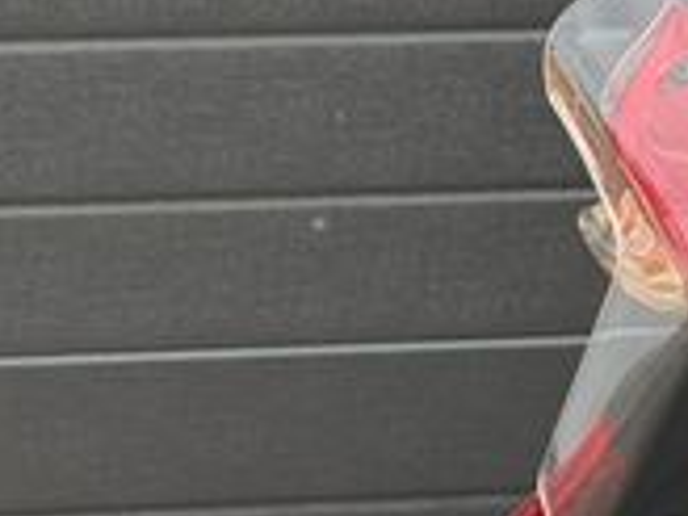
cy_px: 185
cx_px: 1229
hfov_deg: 10.0
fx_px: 3717
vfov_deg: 7.9
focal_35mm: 187
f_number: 1.78
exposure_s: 1/762
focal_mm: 6.76
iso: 64
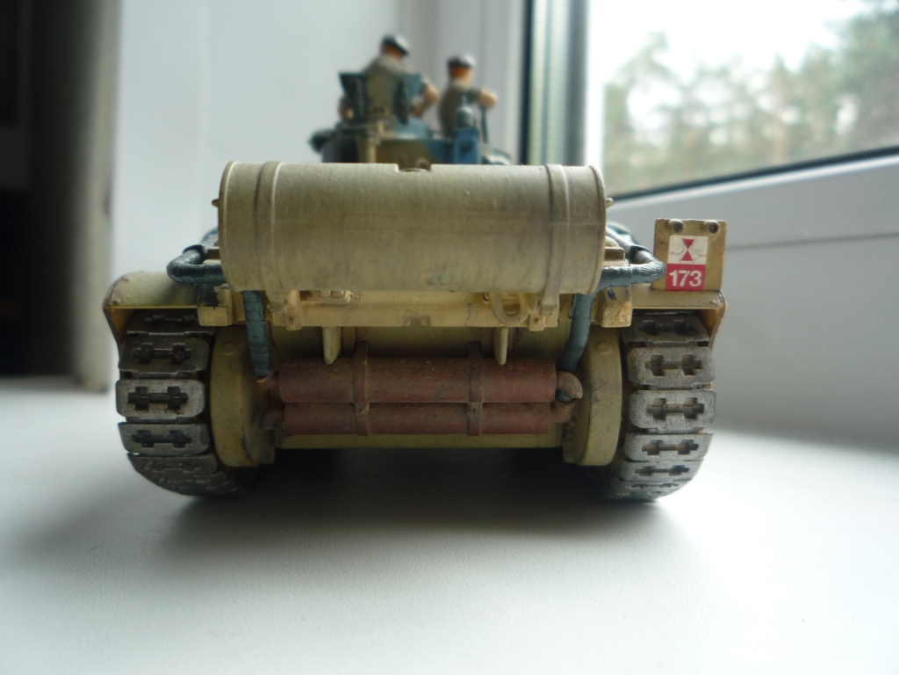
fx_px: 779
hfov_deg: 60.0
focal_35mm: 30
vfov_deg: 46.8
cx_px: 450
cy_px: 338
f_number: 3.3
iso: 100
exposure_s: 1/50
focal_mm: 5.2
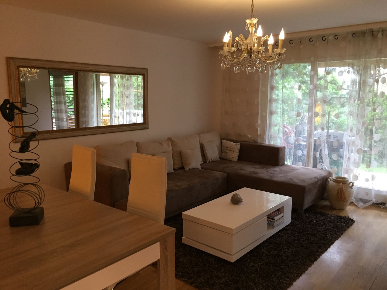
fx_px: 324
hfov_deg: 61.7
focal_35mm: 29
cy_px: 145
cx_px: 194
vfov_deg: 48.2
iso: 200
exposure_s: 1/33
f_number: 2.2
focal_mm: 4.15
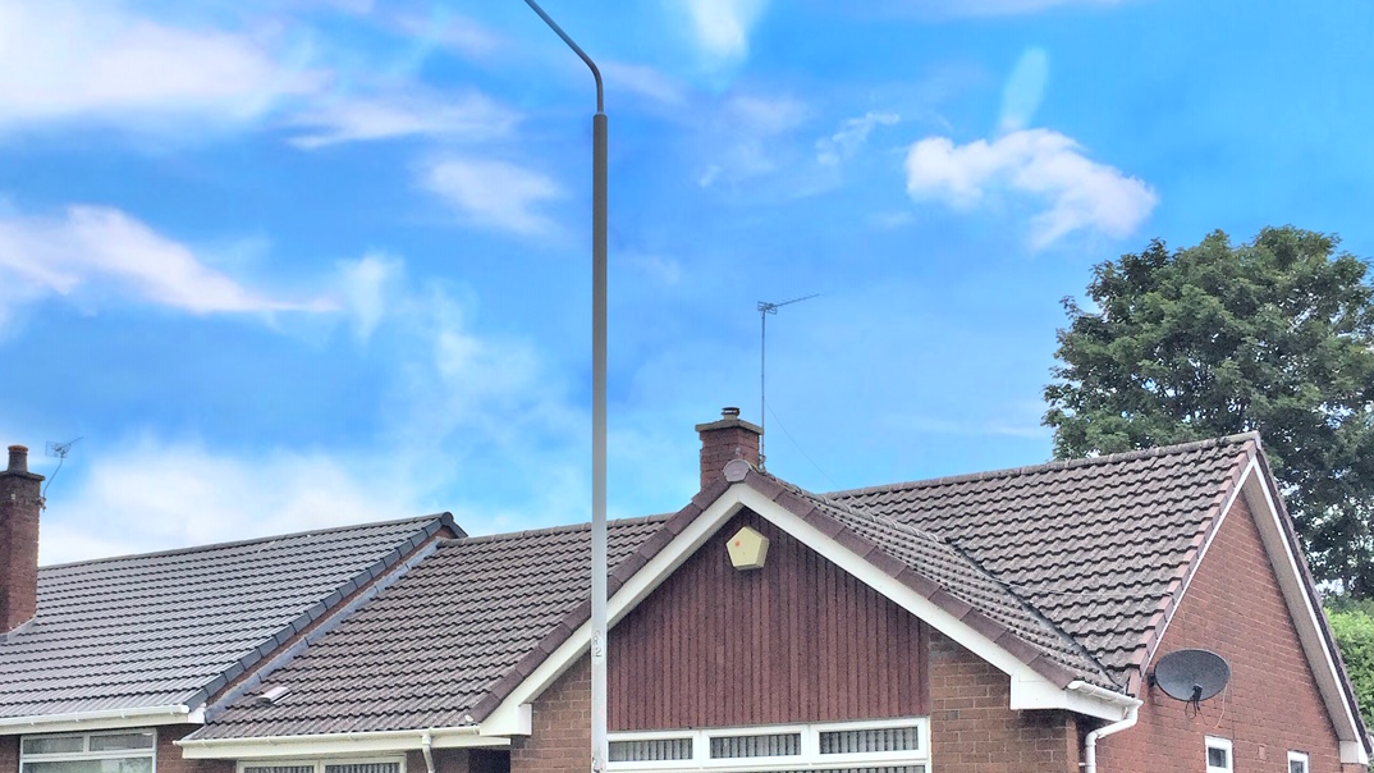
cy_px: 621
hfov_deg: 42.8
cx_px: 603
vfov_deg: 24.5
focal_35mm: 48
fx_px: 1749
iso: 32
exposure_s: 1/2198
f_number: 2.2
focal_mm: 4.15
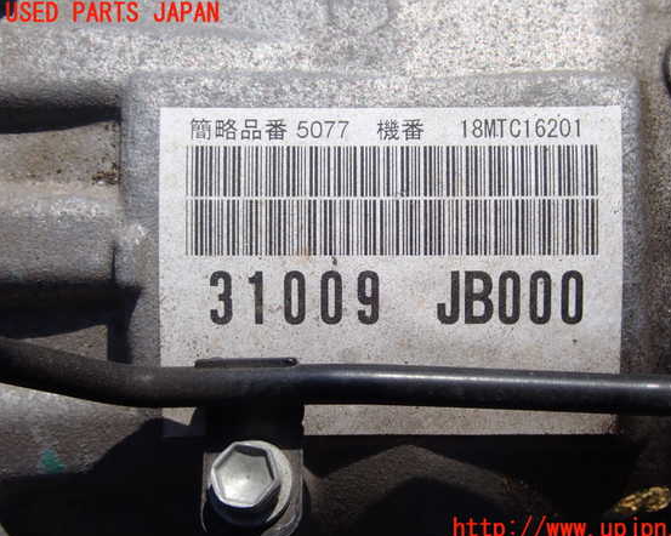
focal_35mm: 18
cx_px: 363
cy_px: 272
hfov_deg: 86.2
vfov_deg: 73.8
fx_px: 357
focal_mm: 3.11
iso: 100
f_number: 5
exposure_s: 1/640
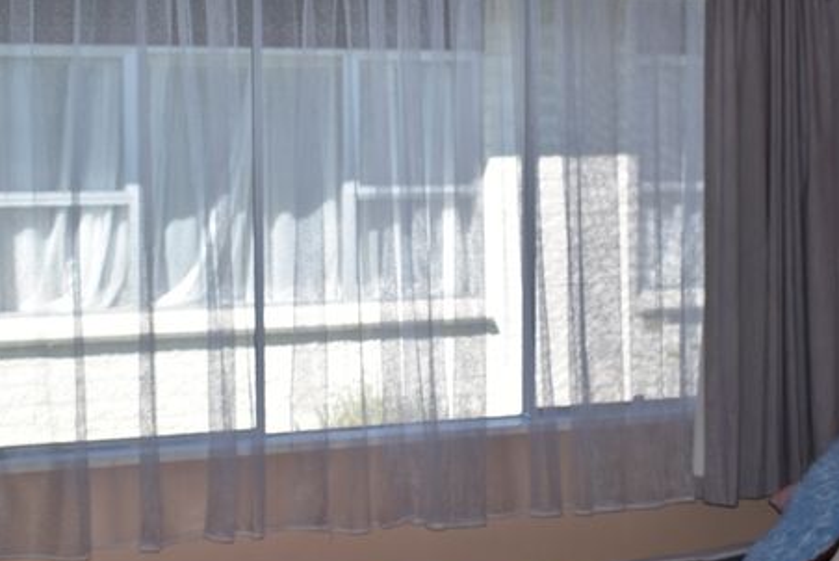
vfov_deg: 18.5
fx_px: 1722
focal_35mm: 74
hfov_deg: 27.4
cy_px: 292
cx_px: 471
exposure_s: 1/160
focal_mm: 29
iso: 100
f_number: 6.3
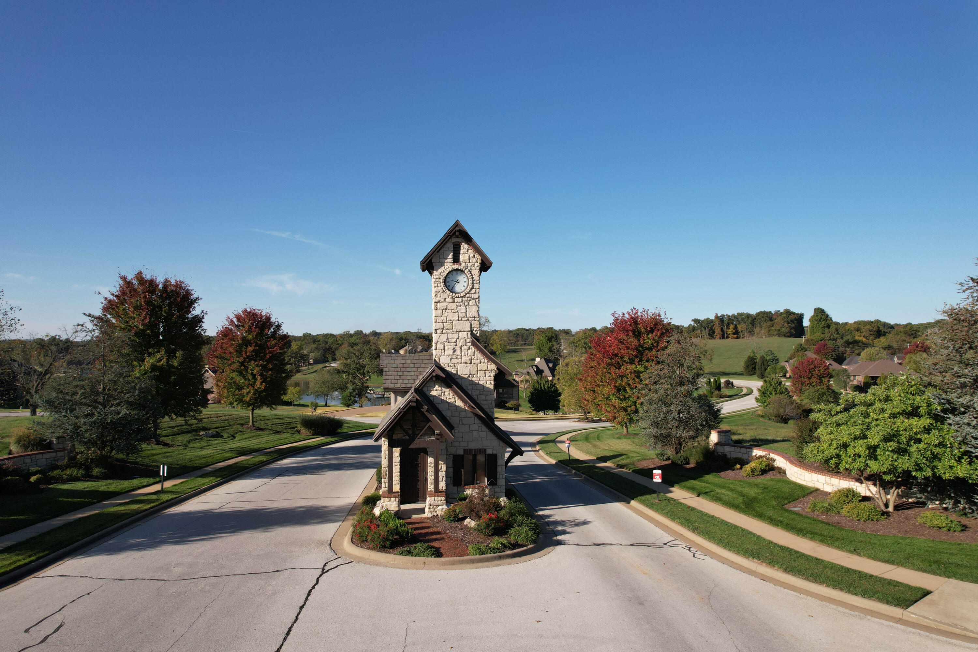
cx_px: 489
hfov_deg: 78.6
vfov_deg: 57.2
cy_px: 326
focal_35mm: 22
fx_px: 598
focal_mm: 8.38
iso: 100
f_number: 2.8
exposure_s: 1/400
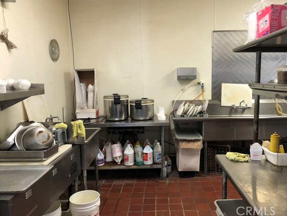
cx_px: 153
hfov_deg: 59.9
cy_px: 102
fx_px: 249
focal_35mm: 30
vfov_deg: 46.8
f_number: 1.8
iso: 50
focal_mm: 3.99
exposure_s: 1/15
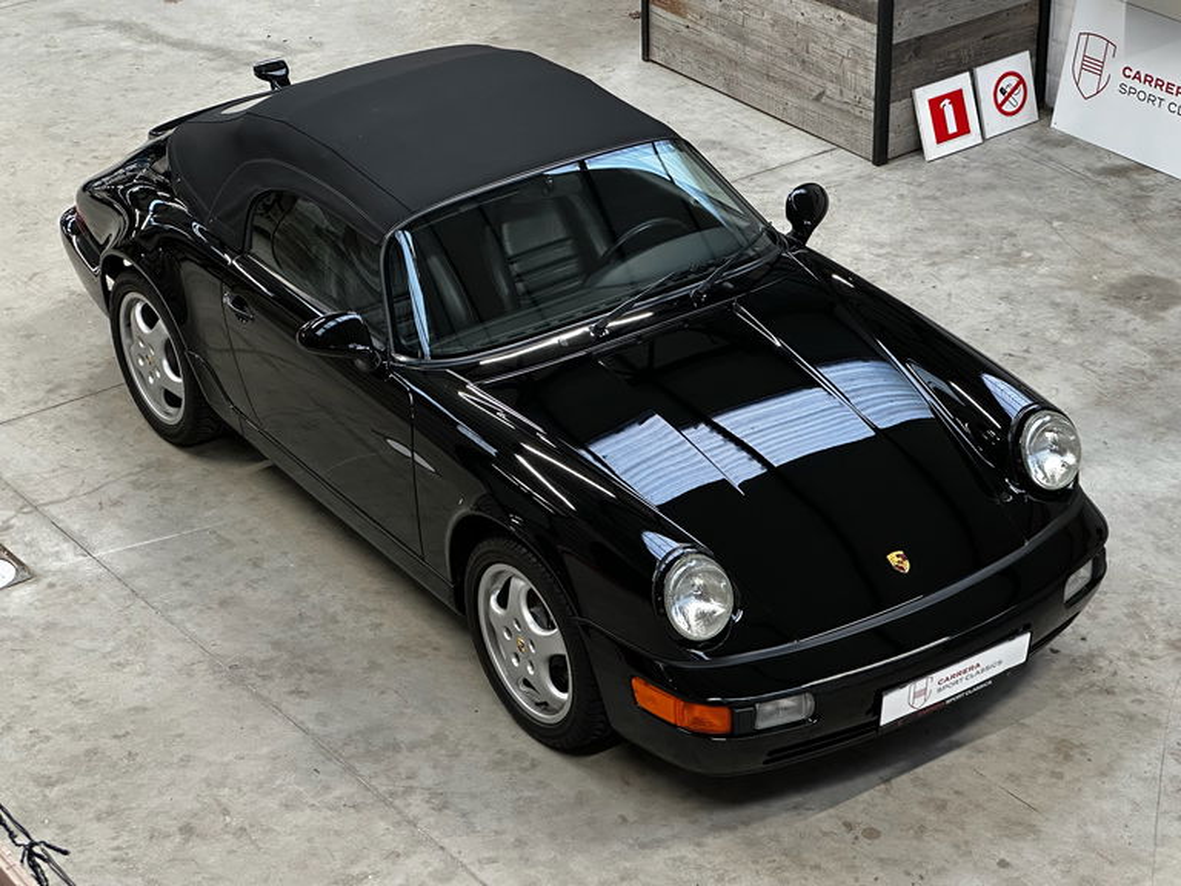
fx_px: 2627
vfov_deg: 19.1
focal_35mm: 77
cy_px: 443
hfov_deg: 25.3
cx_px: 590
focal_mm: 9
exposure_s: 1/50
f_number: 2.8
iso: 400
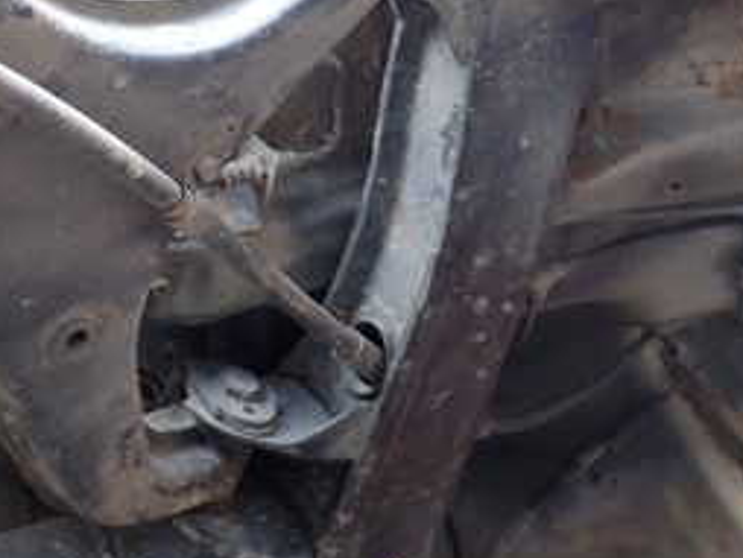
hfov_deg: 30.1
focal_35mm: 59
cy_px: 18
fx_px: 1268
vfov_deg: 23.9
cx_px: -26
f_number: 2
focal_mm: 4.5
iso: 200
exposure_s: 1/60
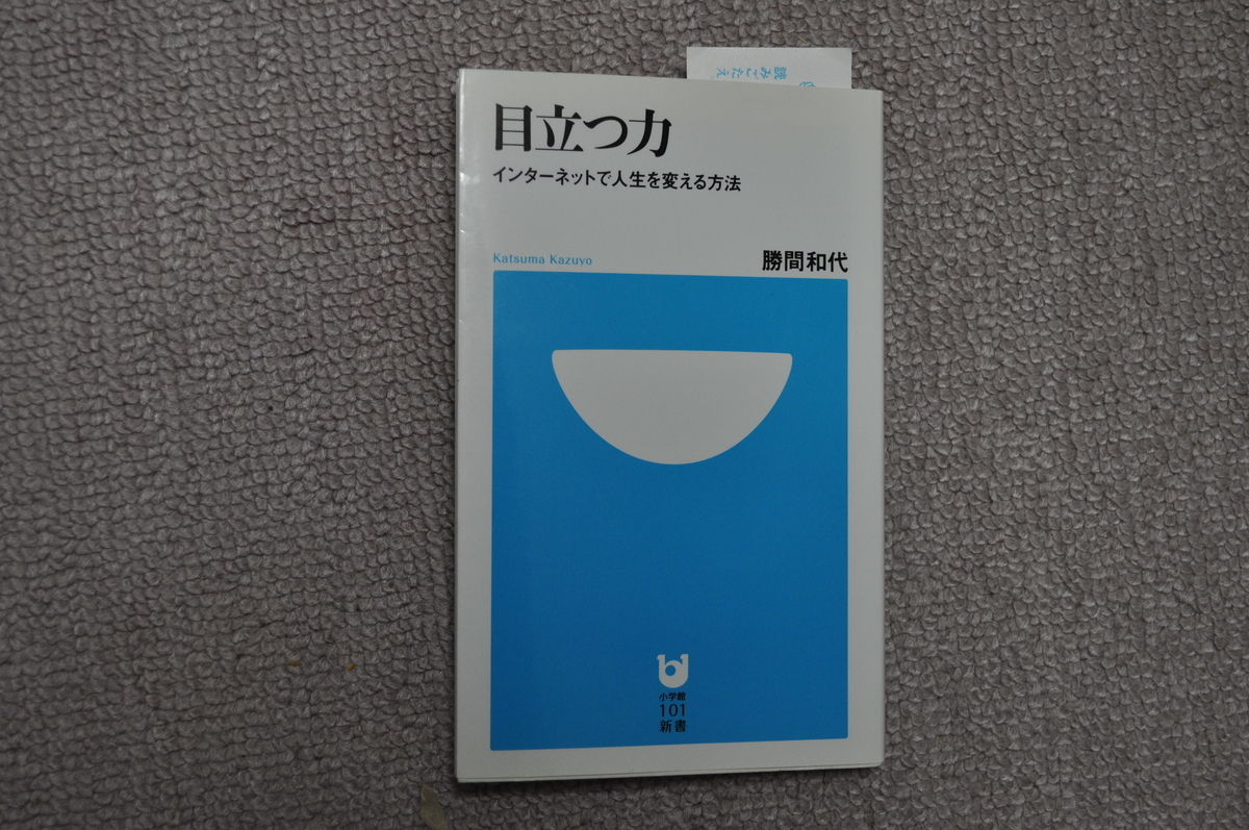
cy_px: 415
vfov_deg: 26.4
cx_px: 624
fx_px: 1767
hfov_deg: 38.9
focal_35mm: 51
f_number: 5.6
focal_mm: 34
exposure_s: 1/60
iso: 640
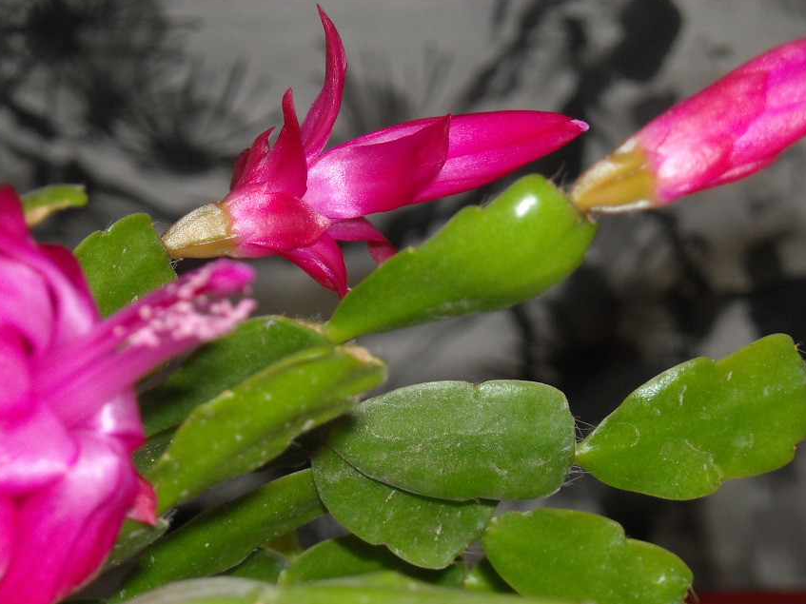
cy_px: 360
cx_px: 322
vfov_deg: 11.7
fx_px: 2957
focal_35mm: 127
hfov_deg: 15.5
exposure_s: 1/125
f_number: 4.7
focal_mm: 17.1
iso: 200
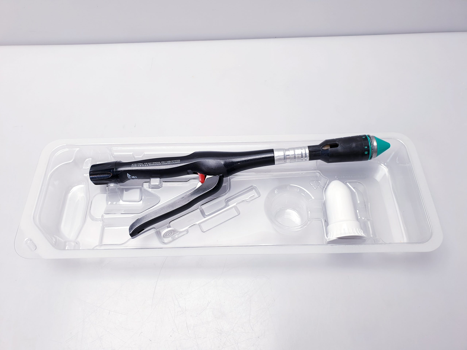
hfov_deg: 67.3
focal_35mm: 26
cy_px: 175
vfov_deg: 53.1
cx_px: 234
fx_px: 351
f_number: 2.4
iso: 50
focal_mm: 4.3
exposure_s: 1/50
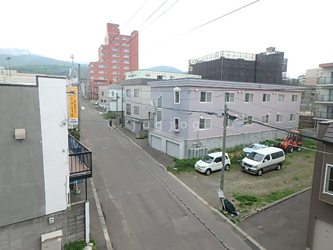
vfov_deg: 63.4
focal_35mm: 21
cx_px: 166
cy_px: 125
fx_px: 202
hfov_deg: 79.0
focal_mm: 3.7
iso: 125
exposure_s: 1/400
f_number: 3.5
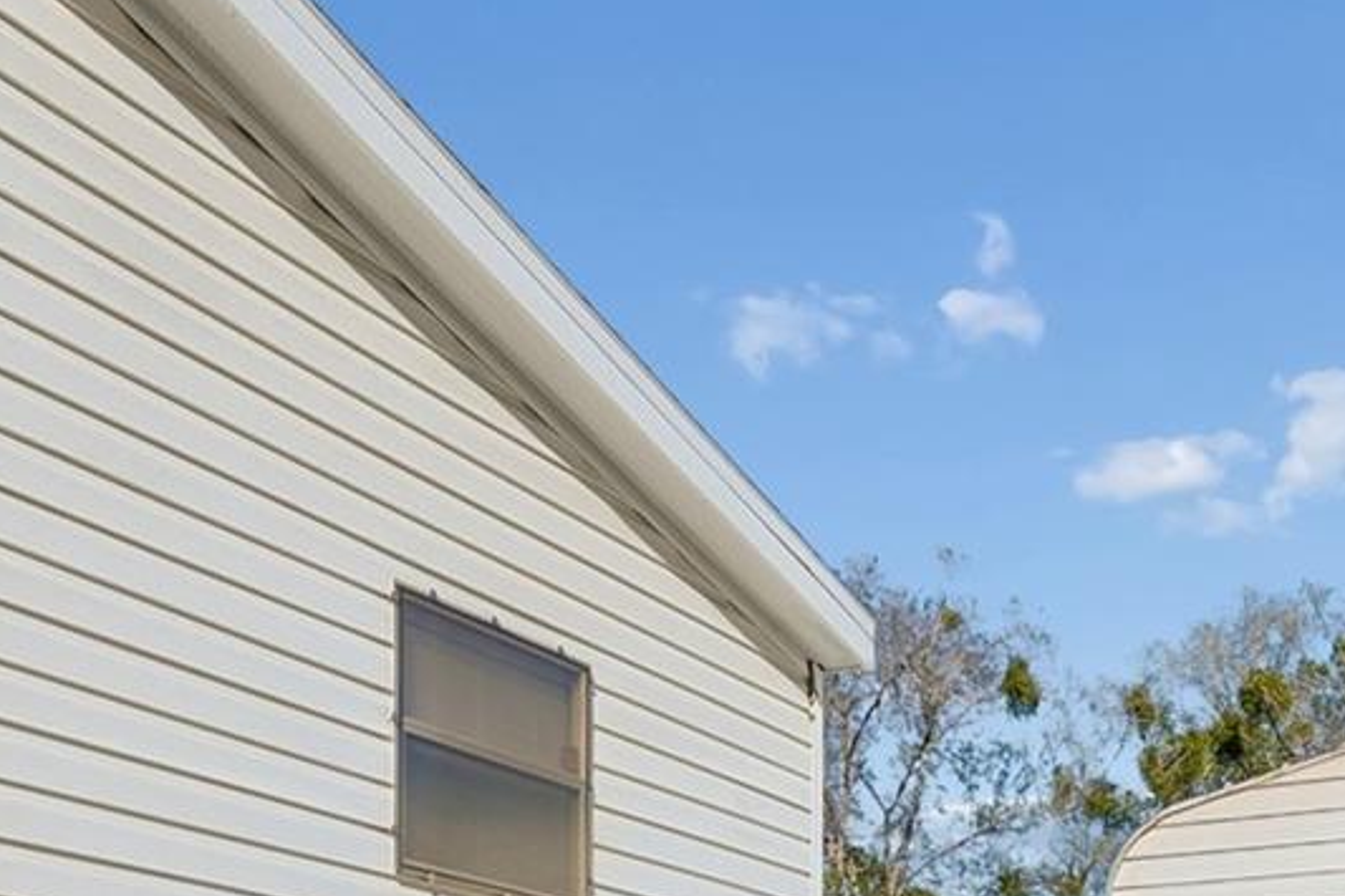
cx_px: 1002
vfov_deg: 25.3
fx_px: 1681
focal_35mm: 45
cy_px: 1201
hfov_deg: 42.3
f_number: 7.1
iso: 100
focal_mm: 10
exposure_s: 1/50
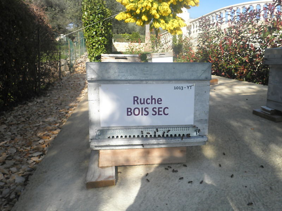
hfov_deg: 67.3
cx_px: 141
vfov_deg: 53.1
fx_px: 212
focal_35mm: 26
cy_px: 106
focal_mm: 4.7
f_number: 7.9
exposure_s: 1/80
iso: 64
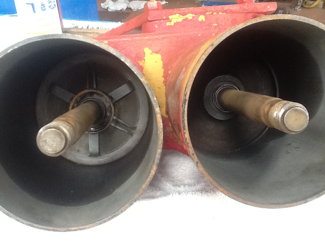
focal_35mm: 44
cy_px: 122
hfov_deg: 42.9
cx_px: 162
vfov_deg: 32.9
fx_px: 413
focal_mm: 2.03
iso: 160
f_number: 2.4
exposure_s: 1/30
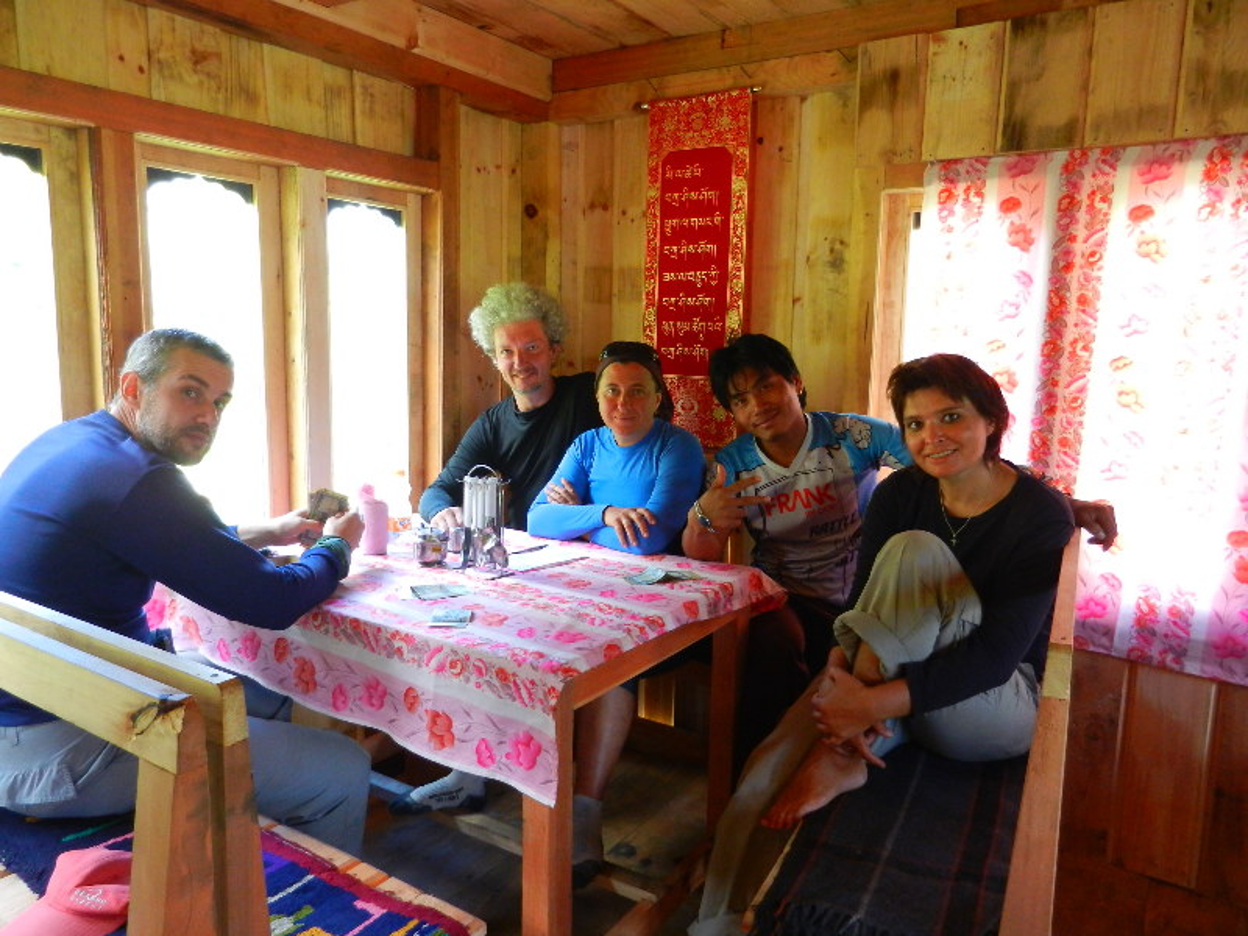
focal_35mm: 25
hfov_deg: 69.4
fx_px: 901
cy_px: 468
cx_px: 624
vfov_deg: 54.9
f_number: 3.5
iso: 400
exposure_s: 1/13
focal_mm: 4.5
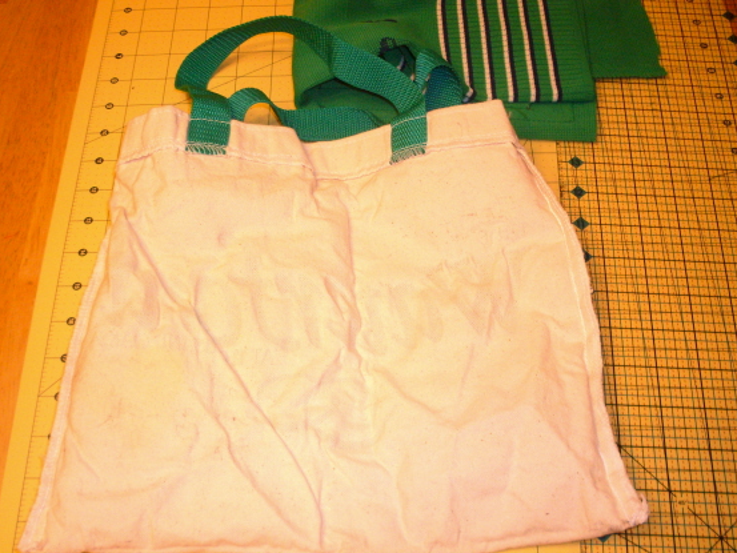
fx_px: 937
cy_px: 306
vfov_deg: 32.9
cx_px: 343
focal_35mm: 44
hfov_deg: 42.9
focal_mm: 6.3
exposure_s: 1/45
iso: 100
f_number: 2.8
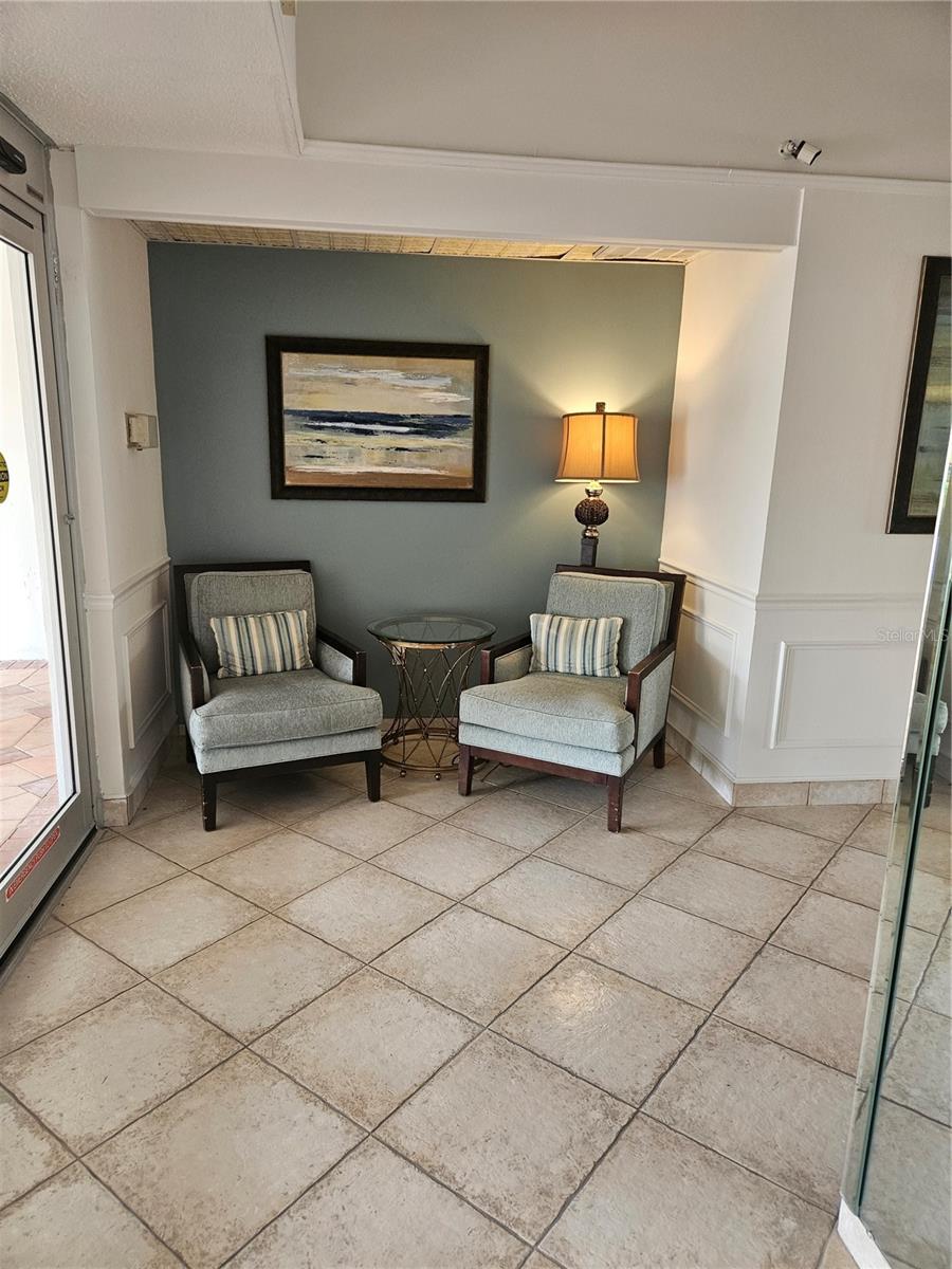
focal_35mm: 23
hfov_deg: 58.9
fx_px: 843
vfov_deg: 73.9
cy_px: 634
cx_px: 476
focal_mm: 5.4
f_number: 1.8
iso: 250
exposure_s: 1/120
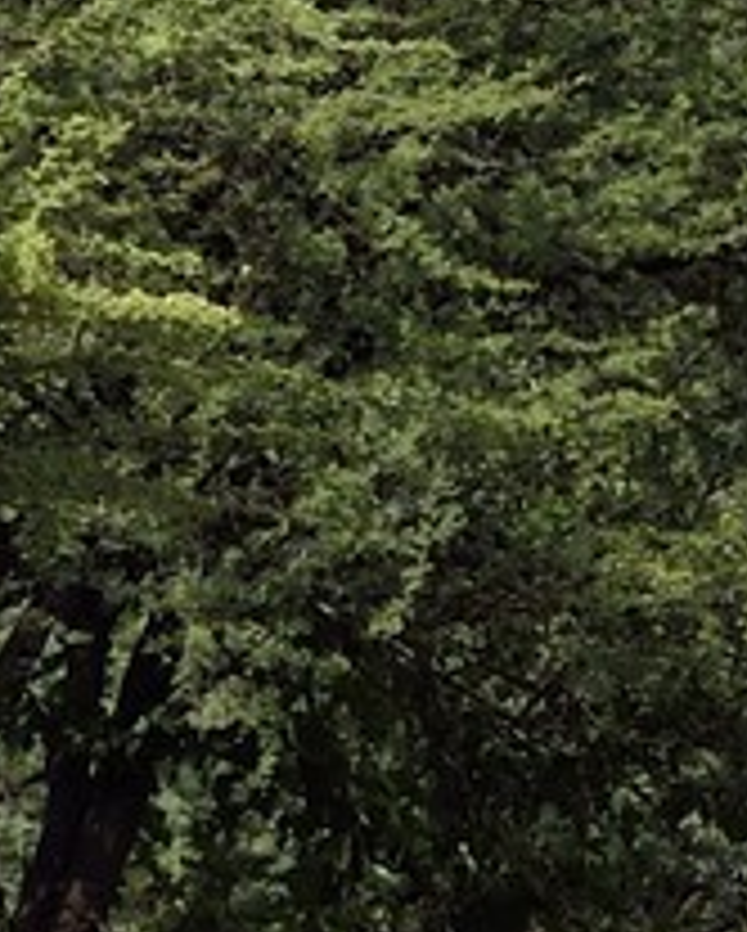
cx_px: 3370
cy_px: 90
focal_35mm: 1449
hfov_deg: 1.1
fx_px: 39985
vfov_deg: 1.3
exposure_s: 1/800
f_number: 10
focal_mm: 200
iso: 400
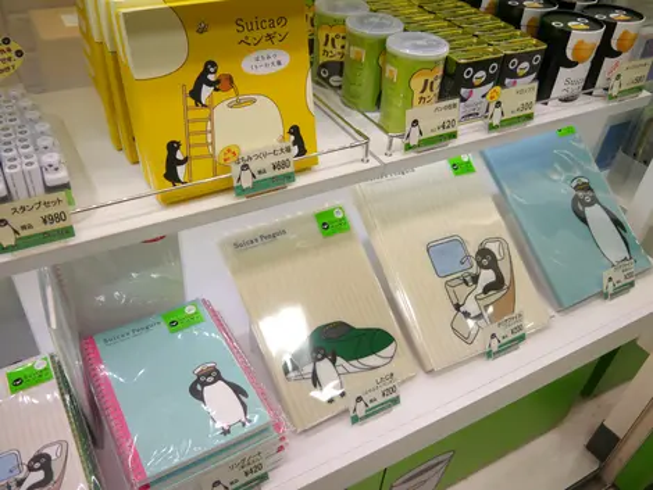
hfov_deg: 56.8
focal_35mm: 32
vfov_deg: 44.2
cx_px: 326
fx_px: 604
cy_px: 245
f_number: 4
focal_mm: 16
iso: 160
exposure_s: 1/125
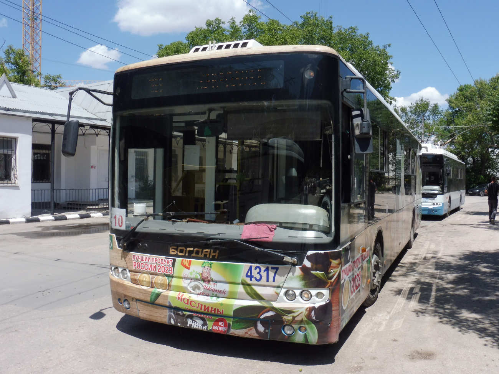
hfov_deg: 54.0
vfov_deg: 41.8
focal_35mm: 34
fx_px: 490
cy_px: 187
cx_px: 250
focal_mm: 6.1
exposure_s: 1/640
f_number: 5
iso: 100
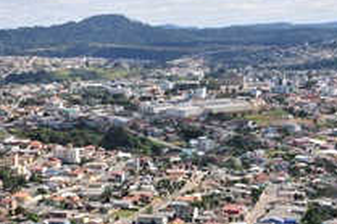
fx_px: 963
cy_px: 114
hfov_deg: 19.8
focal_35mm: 103
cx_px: 140
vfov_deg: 13.3
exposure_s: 1/2000
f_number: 4.2
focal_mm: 32
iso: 220
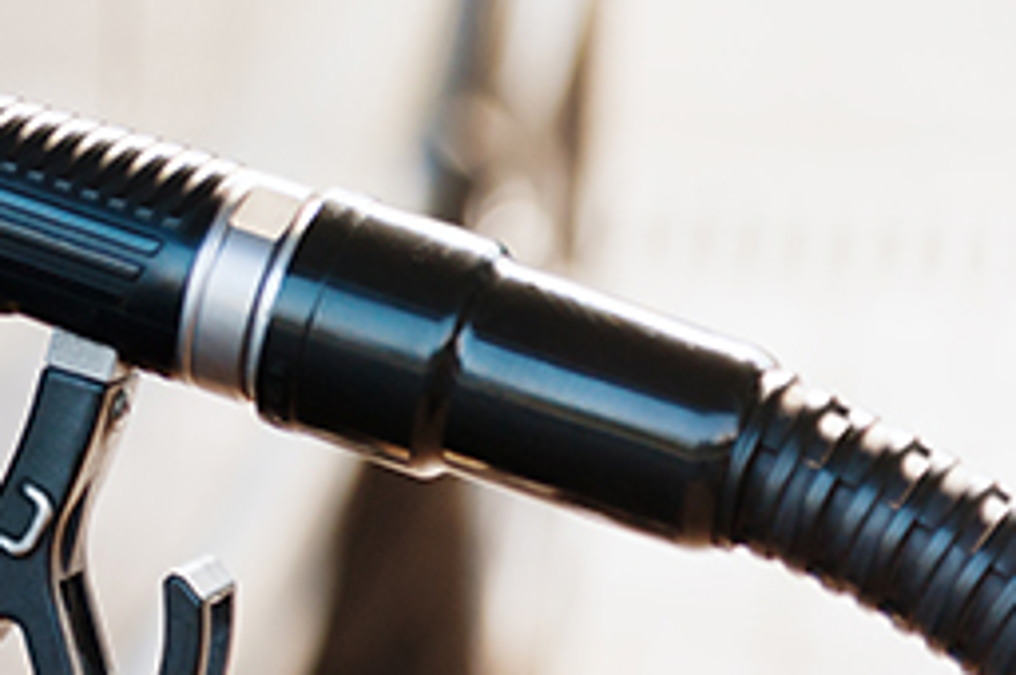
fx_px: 9245
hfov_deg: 6.2
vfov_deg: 4.2
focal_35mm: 328
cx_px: -238
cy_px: -32
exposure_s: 1/320
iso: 250
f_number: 4
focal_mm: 120
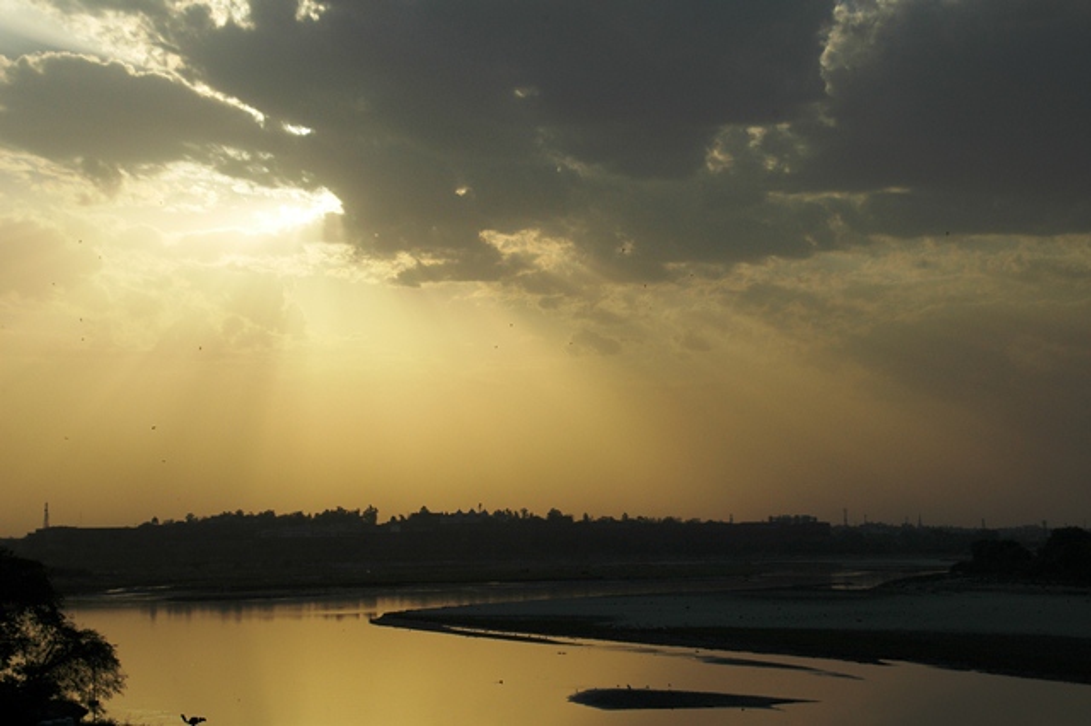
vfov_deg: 18.9
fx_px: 2181
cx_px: 546
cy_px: 363
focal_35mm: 72
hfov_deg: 28.1
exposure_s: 1/500
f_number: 11
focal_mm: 48
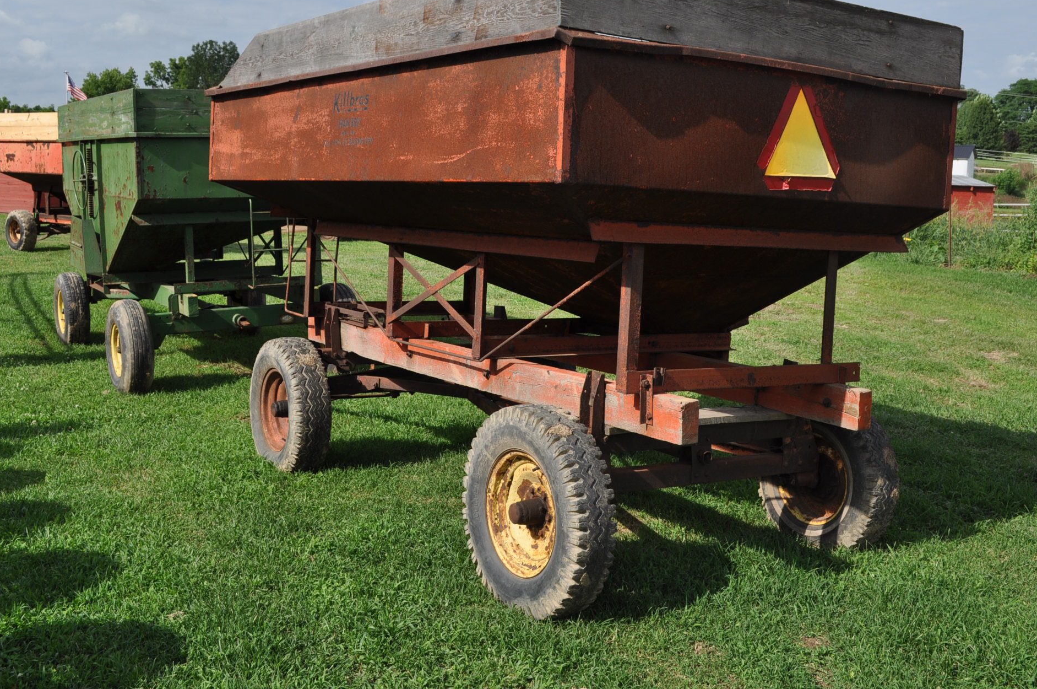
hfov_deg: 47.5
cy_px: 305
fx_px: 1179
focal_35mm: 41
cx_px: 525
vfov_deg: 32.5
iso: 200
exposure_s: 1/320
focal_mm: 24
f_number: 9
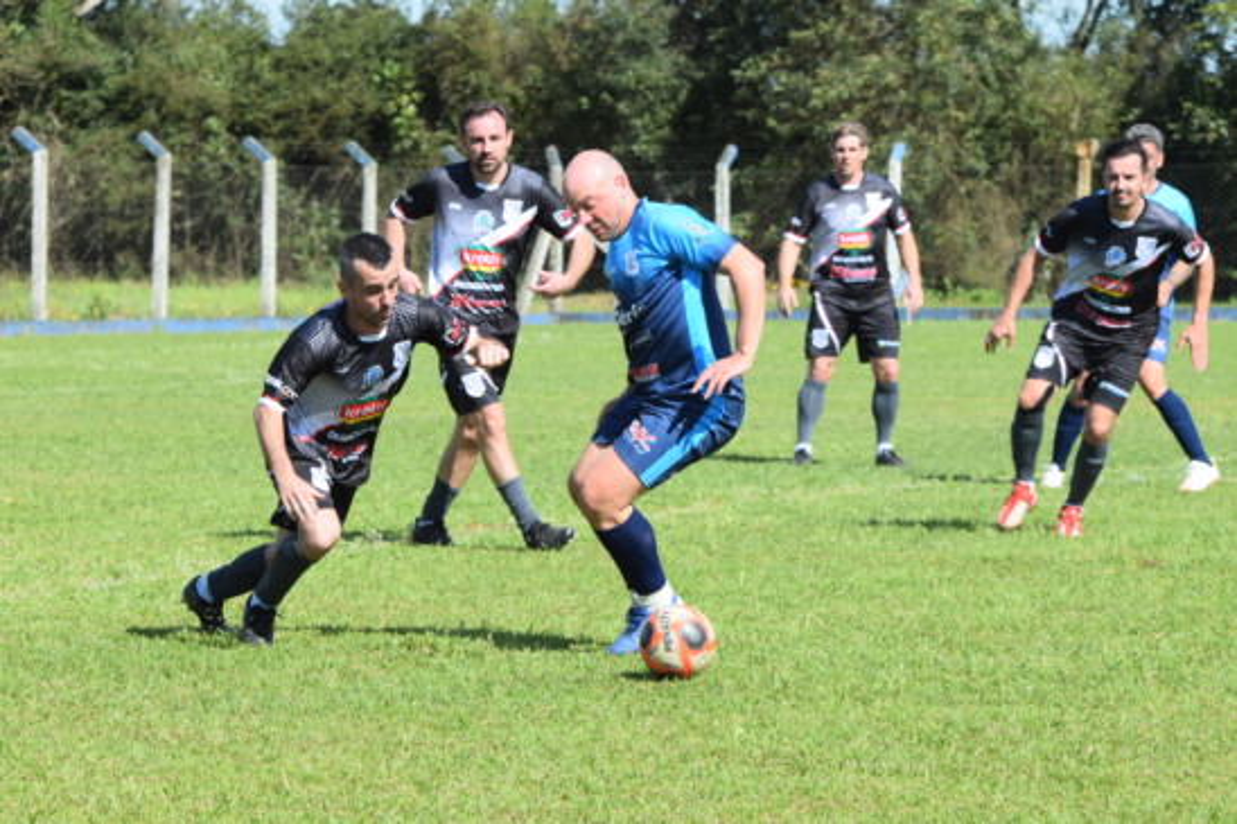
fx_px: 6698
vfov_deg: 7.0
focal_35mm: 195
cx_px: 618
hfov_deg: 10.6
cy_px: 412
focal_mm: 130
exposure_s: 1/320
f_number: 9
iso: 200
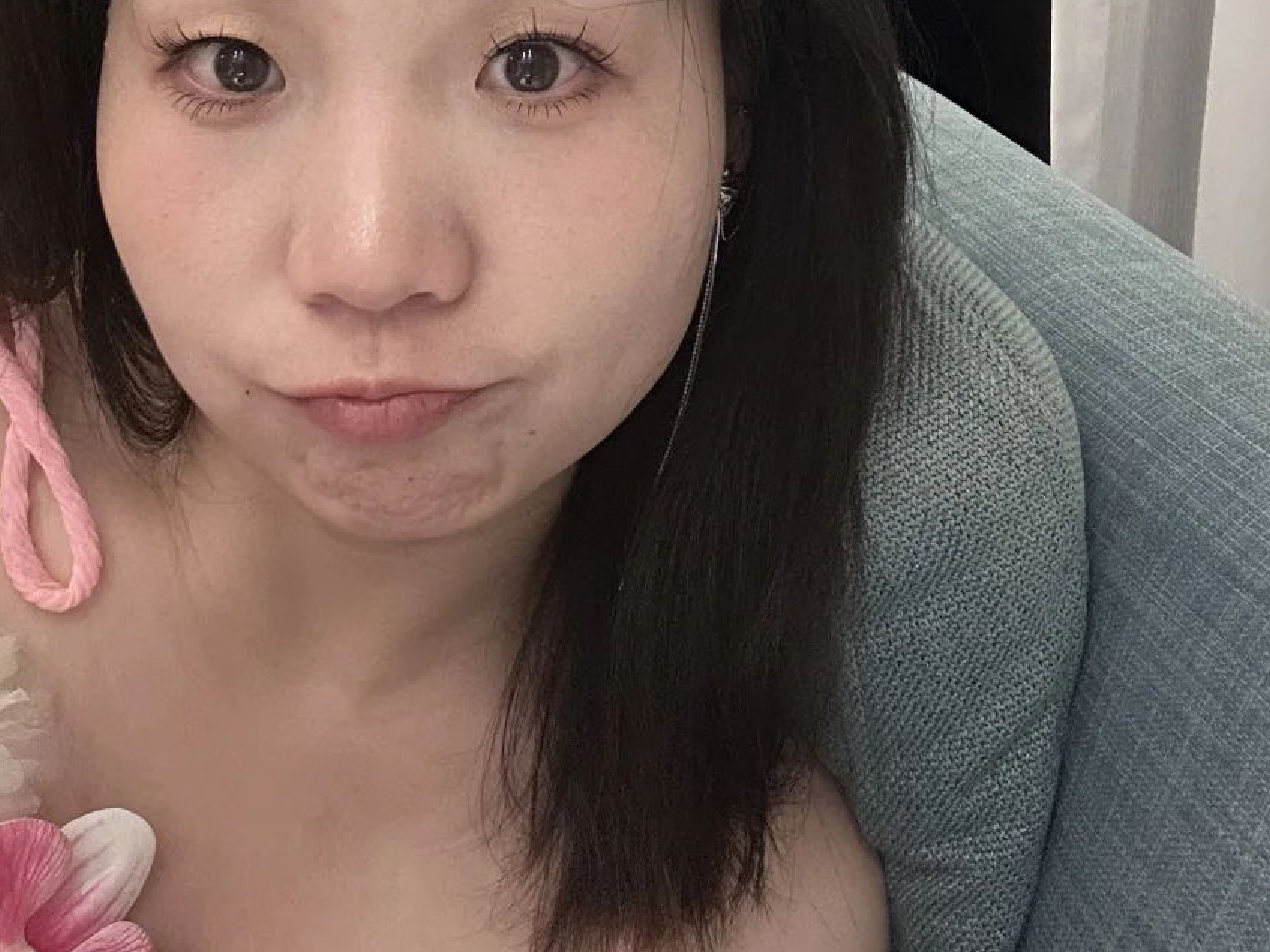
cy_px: 40
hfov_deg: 37.3
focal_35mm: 51
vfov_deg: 27.2
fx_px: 1871
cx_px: 480
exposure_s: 1/25
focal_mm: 2.69
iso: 320
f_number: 1.9
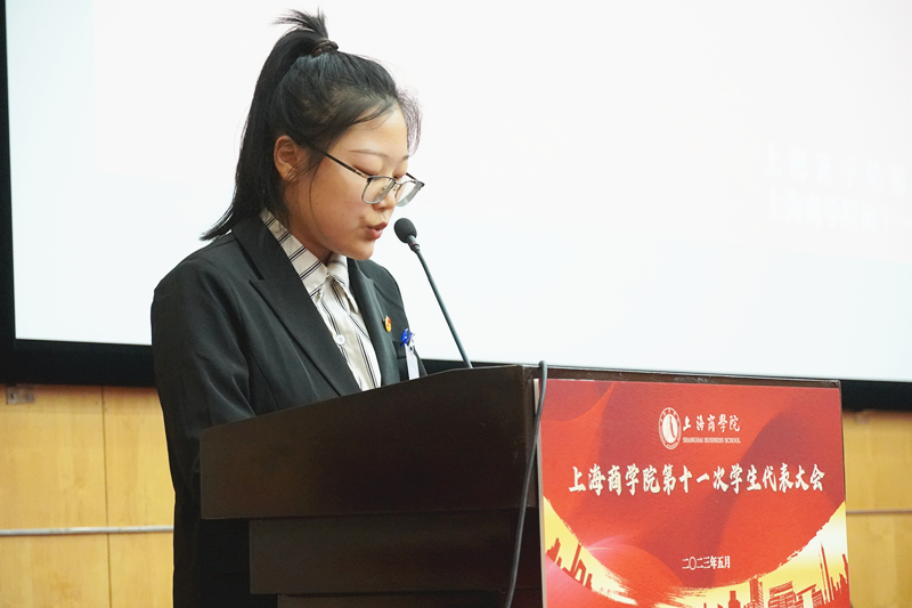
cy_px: 304
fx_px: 3457
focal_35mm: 136
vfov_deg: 10.0
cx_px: 456
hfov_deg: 15.0
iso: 6400
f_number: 5.6
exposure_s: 1/80
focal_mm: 91
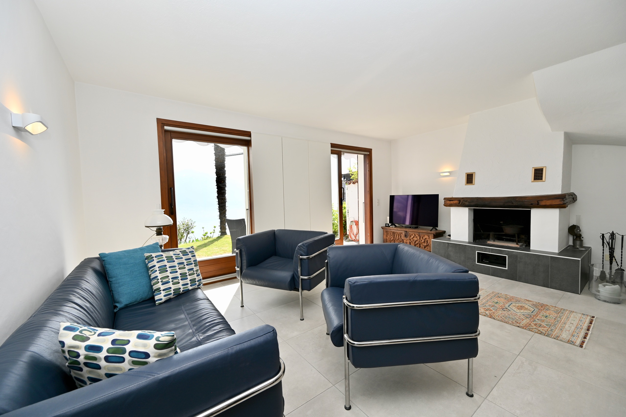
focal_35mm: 14
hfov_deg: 104.3
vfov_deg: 81.1
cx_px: 313
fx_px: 243
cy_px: 208
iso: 100
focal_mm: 14
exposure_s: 1/160
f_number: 6.3
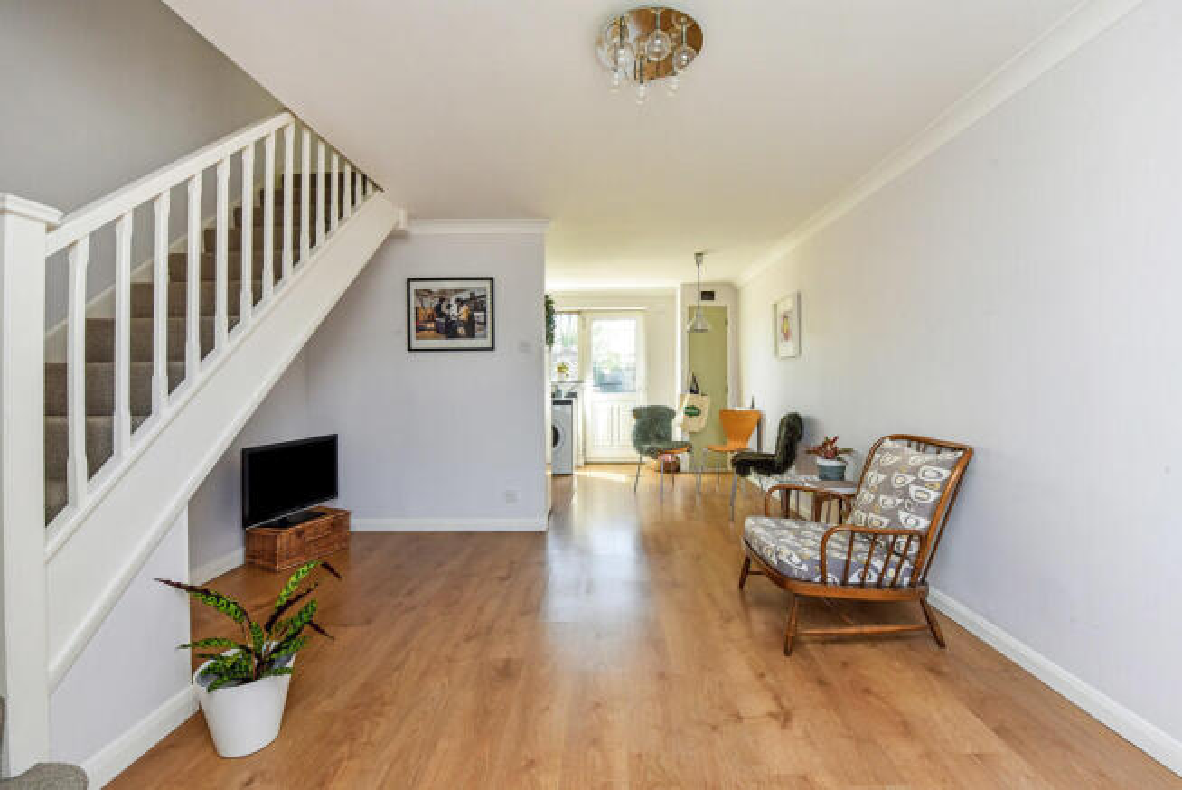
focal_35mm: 14
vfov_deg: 81.3
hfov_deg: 104.2
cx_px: 591
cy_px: 395
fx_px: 460
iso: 640
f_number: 9
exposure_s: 1/30
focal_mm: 14
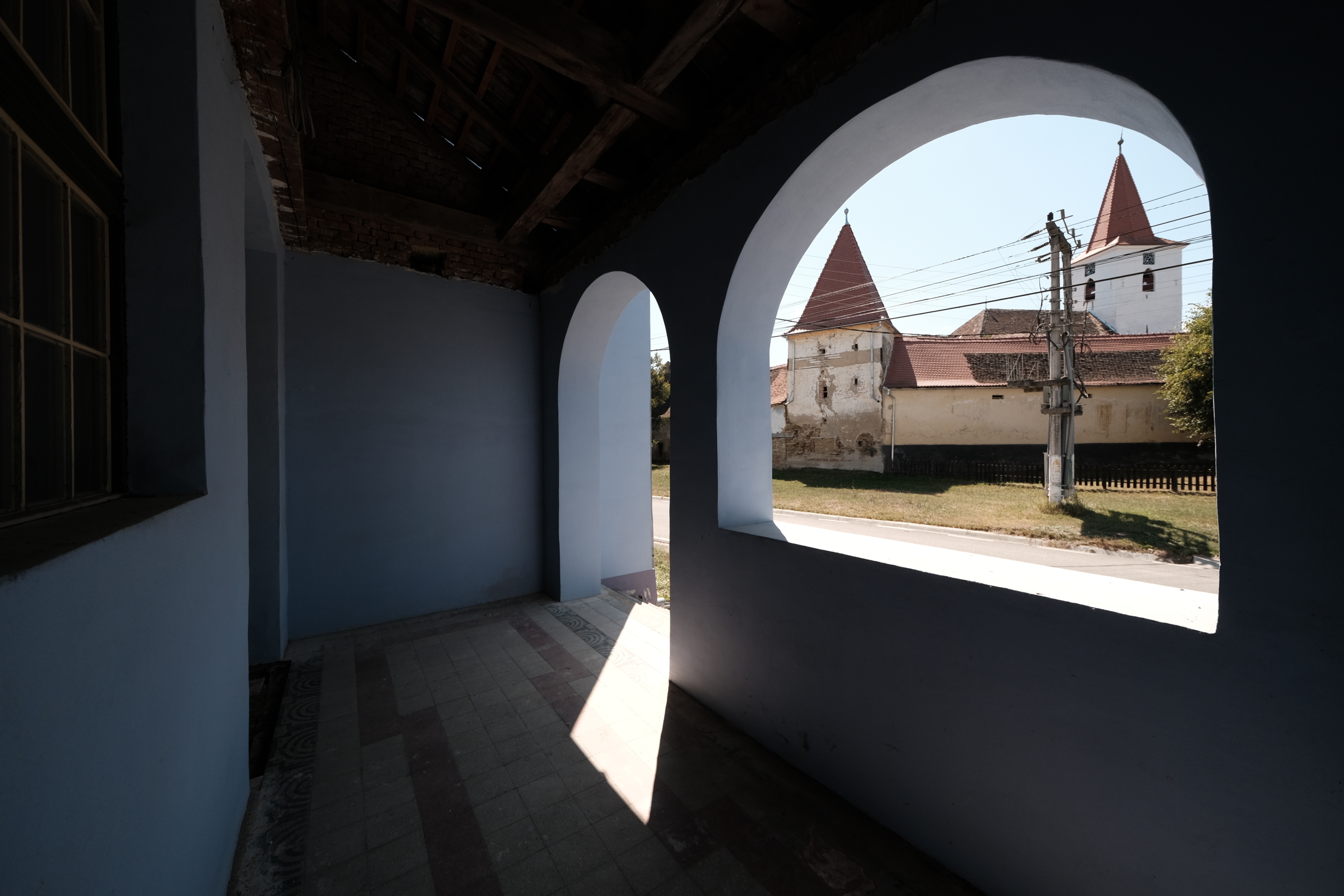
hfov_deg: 112.6
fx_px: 448
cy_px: 448
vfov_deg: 90.0
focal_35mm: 12
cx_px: 672
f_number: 4
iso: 320
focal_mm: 8
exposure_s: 1/1250
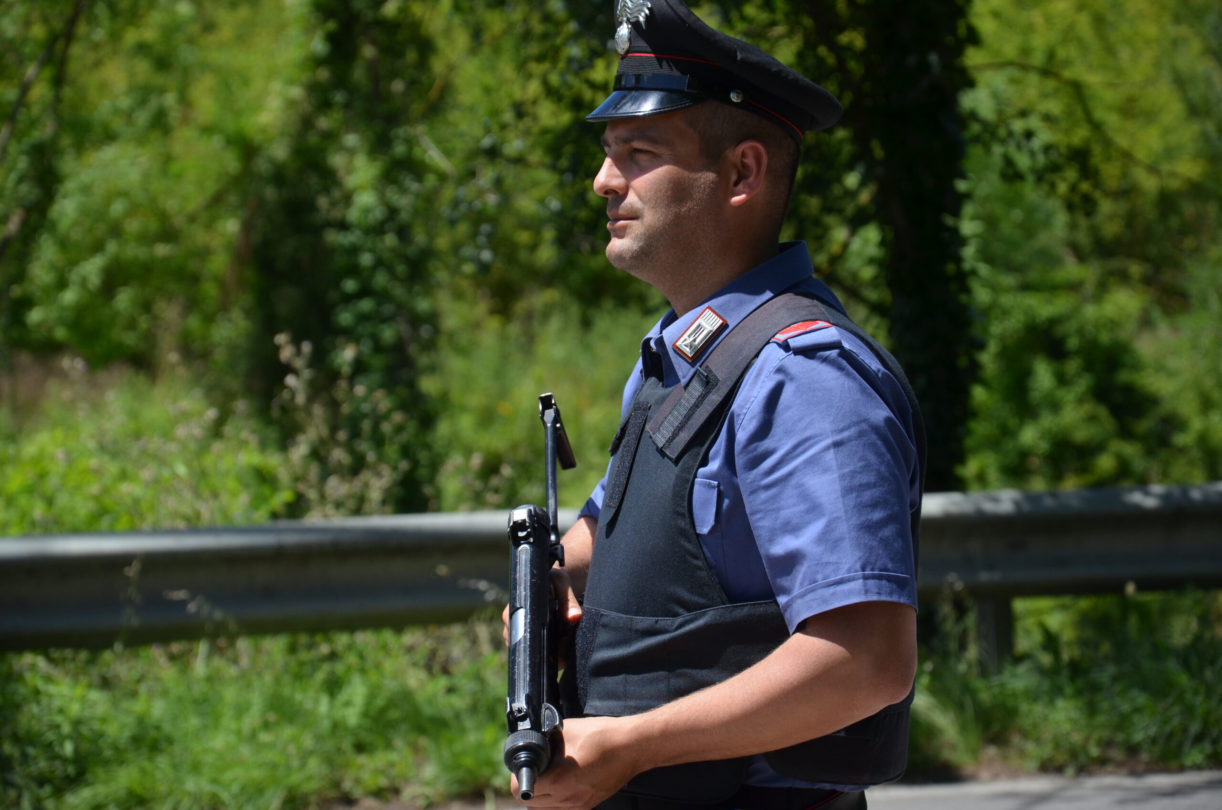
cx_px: 611
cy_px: 405
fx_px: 5336
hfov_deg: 13.1
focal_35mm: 158
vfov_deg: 8.7
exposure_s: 1/1250
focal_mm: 105
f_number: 5.6
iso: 400
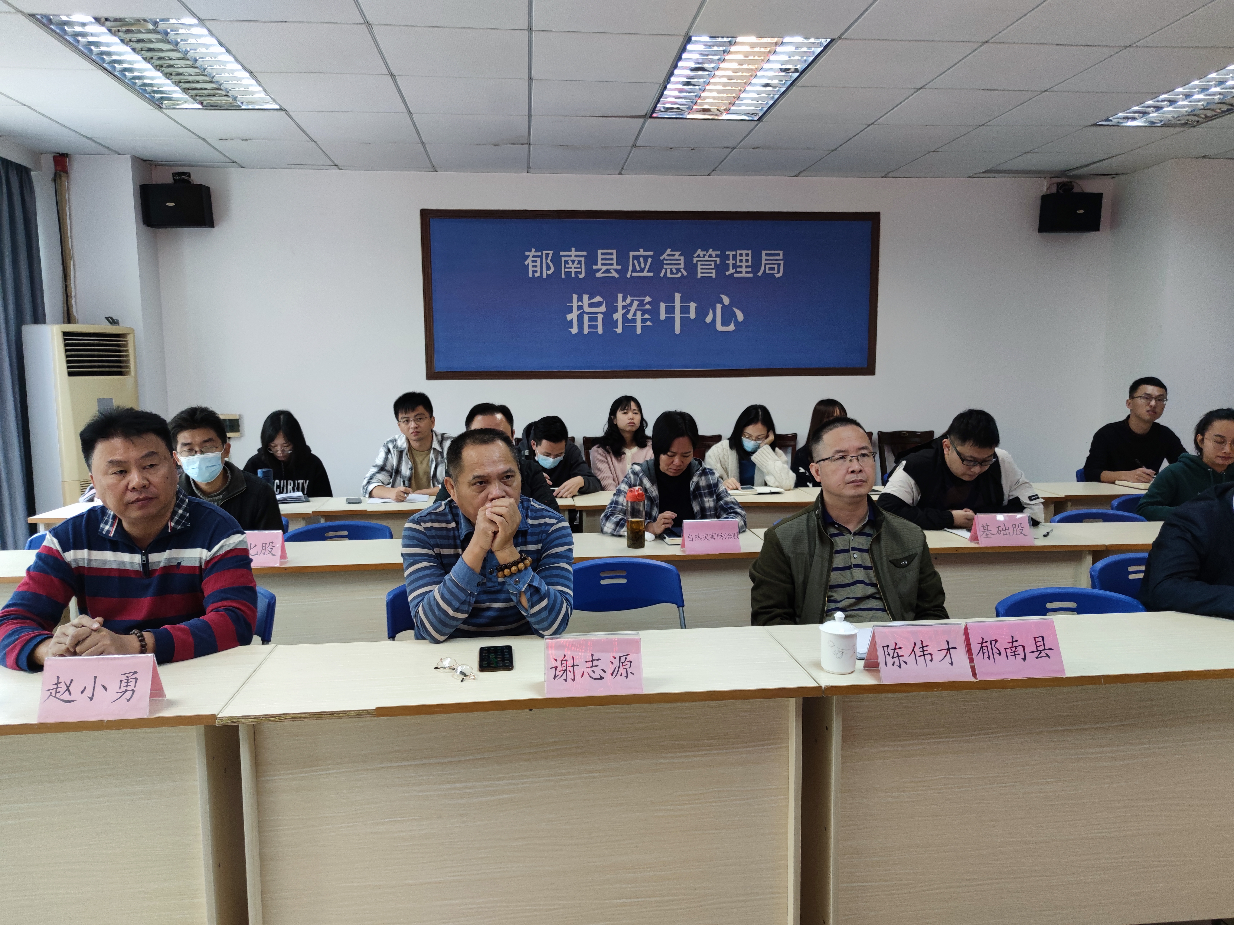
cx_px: 617
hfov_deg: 71.6
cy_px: 462
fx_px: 856
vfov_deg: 56.8
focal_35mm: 24
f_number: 1.69
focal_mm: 6.72
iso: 295
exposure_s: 1/100
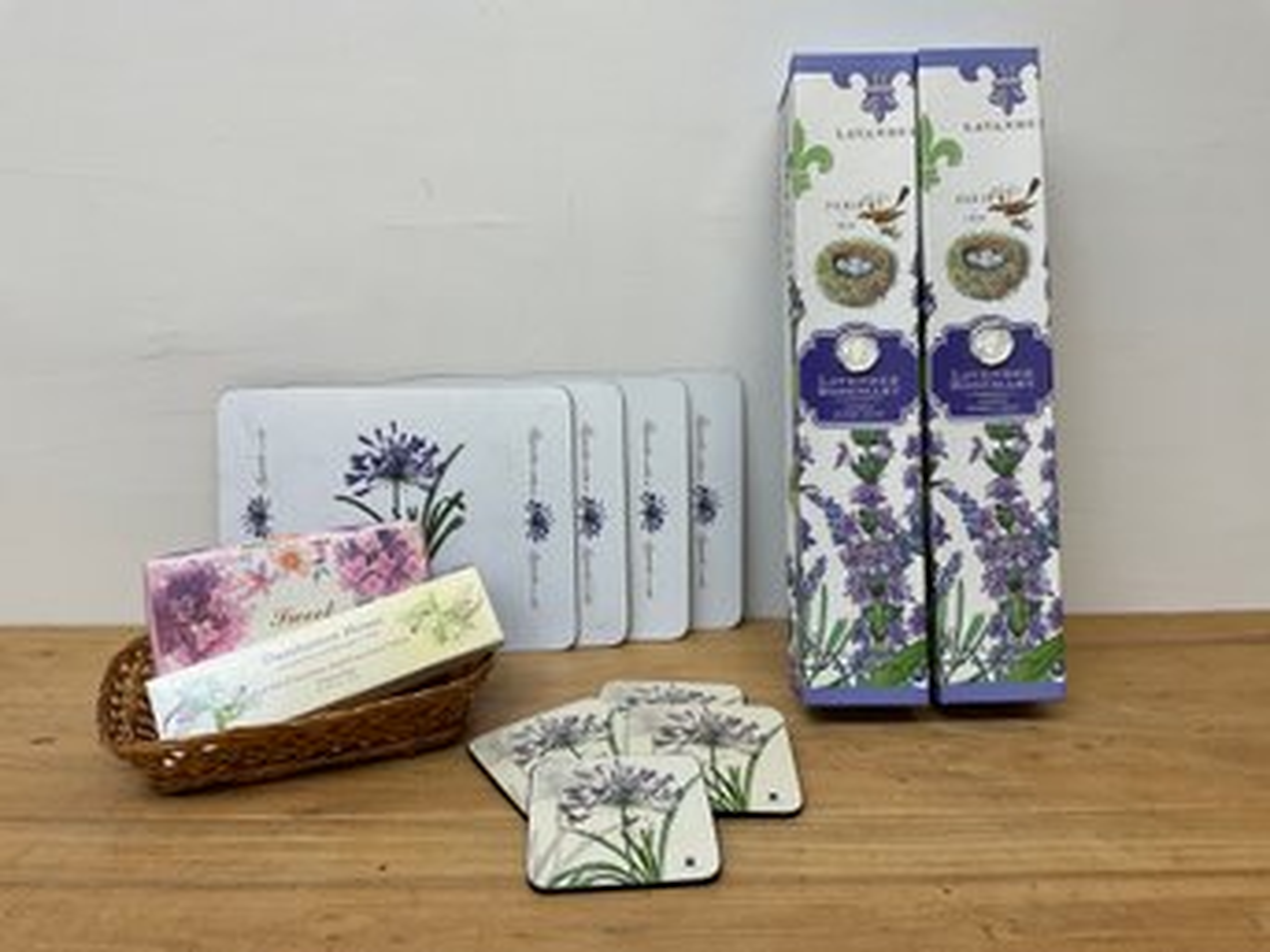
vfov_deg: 48.2
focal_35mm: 29
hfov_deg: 61.7
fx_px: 1064
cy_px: 476
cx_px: 635
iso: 40
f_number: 1.8
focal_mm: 3
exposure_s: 1/60
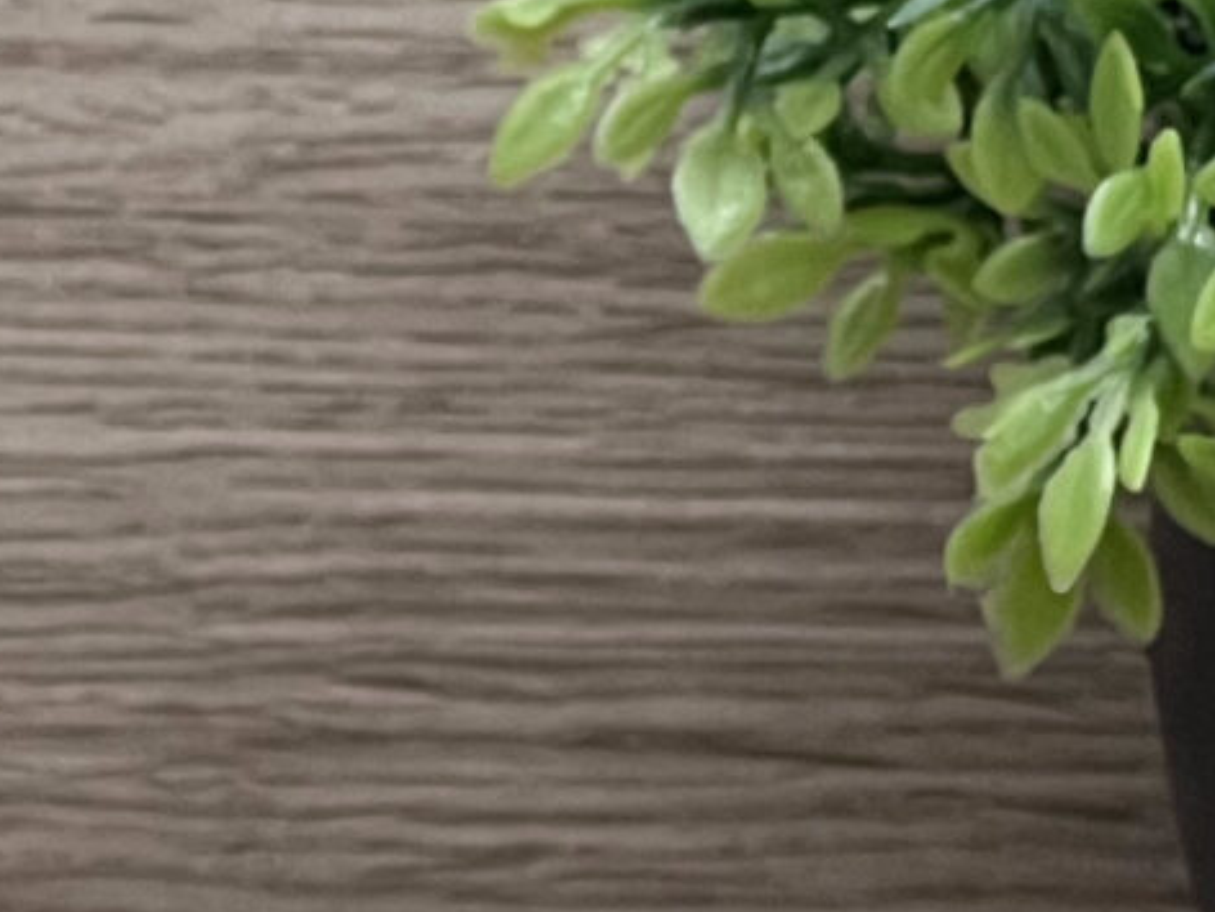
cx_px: -904
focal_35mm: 418
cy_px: 611
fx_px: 14672
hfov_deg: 4.7
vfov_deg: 3.6
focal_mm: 9
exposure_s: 1/99
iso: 64
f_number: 2.8
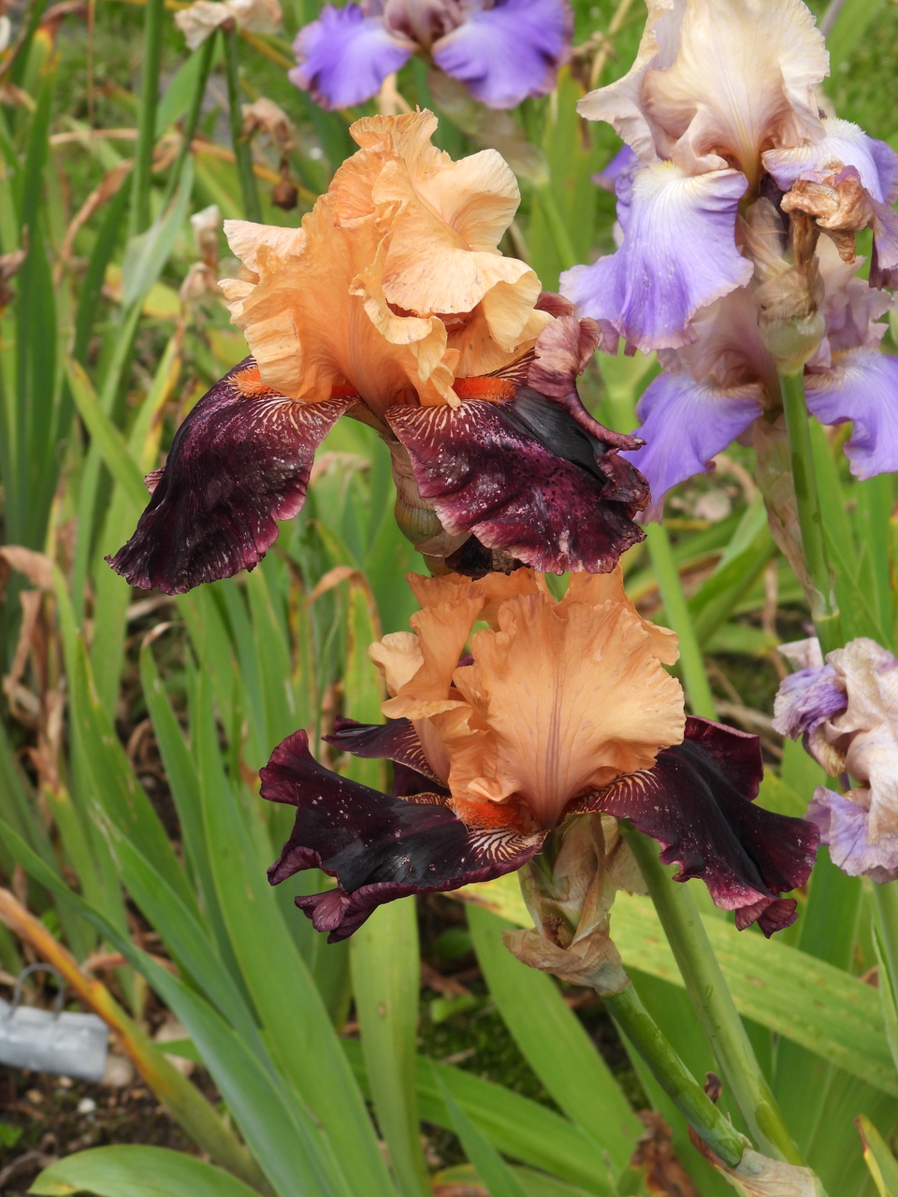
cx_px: 449
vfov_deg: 20.7
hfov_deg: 15.6
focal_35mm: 95
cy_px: 598
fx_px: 3286
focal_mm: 17
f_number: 4
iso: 100
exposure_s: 1/500
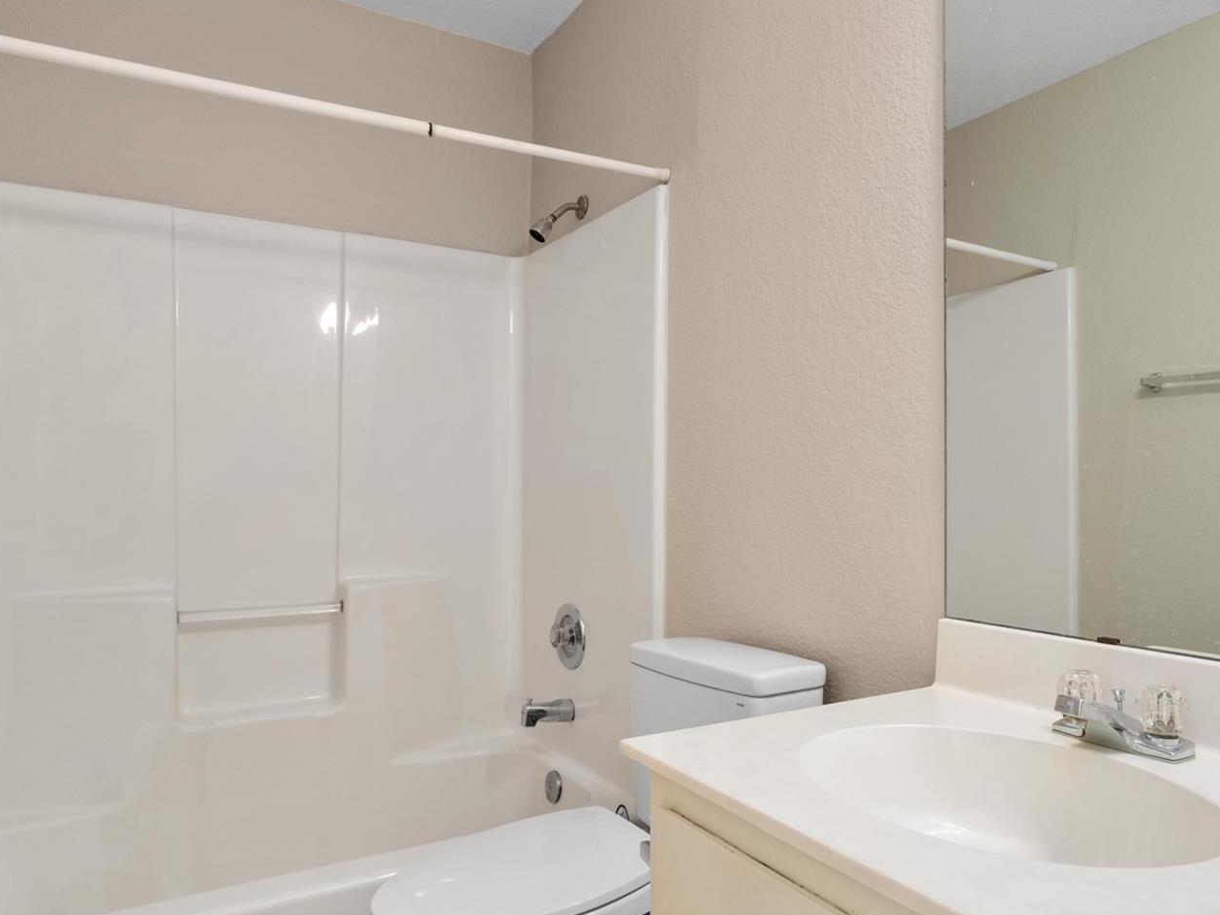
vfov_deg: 54.6
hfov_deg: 69.2
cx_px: 676
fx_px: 881
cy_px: 529
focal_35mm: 25
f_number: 8
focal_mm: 10.6
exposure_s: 1/1.25
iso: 400
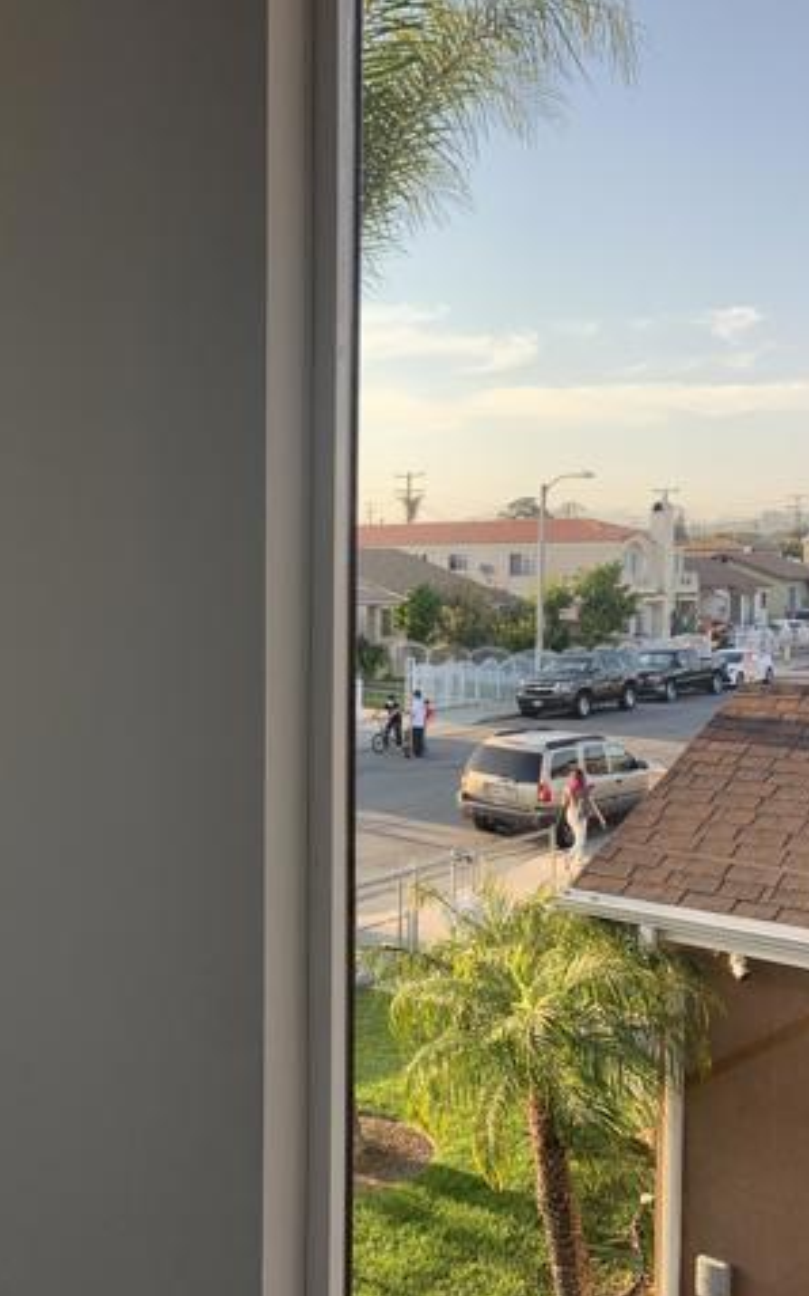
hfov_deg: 33.9
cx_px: 233
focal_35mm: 37
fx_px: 1306
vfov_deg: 52.8
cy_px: 649
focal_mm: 4.25
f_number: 1.8
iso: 25
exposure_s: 1/327
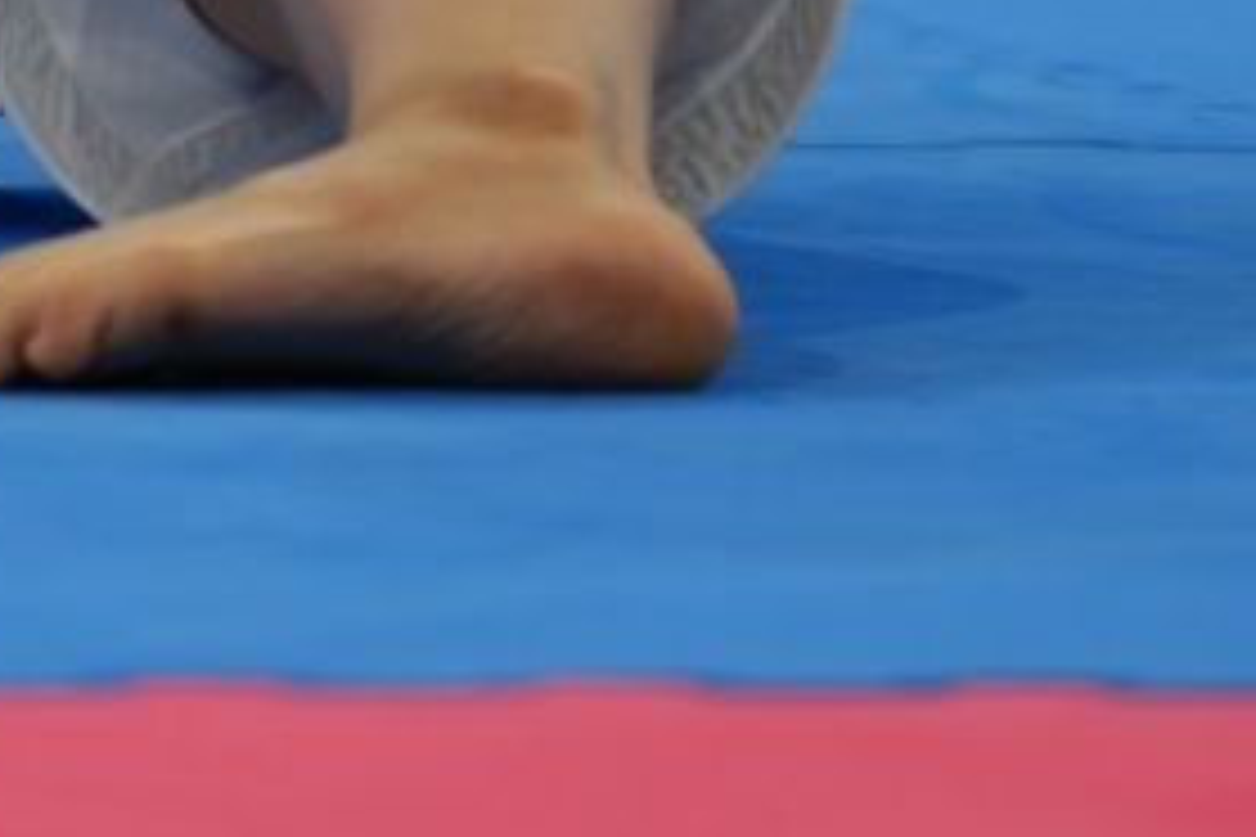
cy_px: -1710
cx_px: -1130
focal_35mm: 1291
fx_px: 45038
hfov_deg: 1.6
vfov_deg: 1.1
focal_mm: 200
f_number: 2.8
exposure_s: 1/500
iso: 200
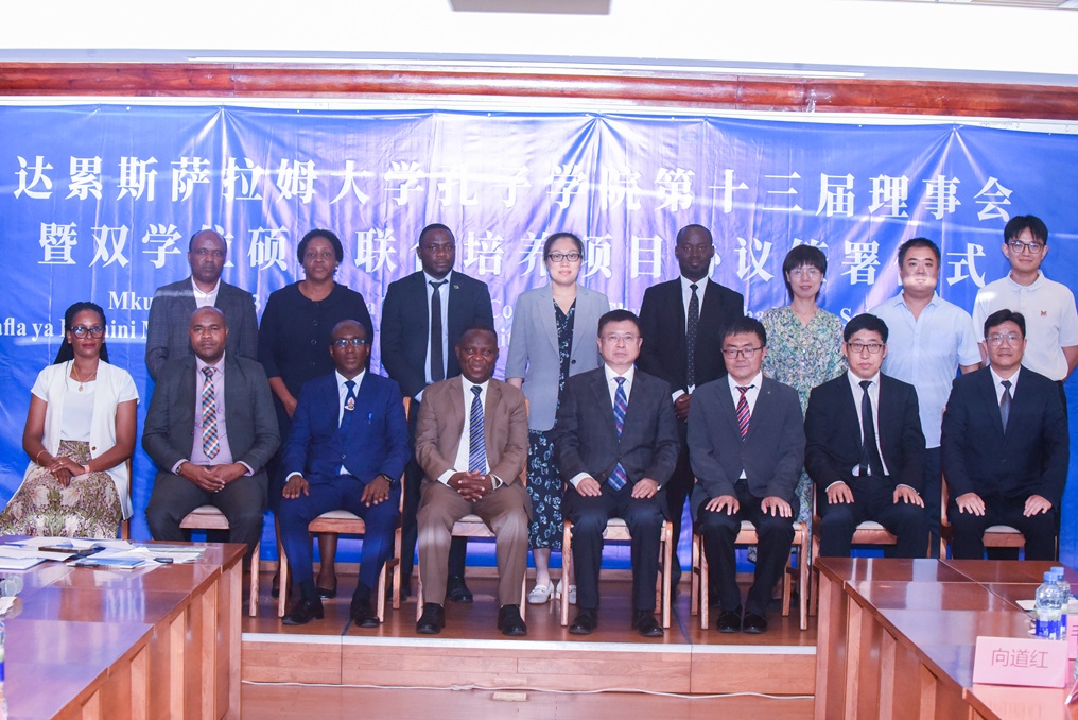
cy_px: 360
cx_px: 539
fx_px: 2097
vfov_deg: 19.5
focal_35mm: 70
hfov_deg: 28.8
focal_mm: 70
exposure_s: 1/125
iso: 8000
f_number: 8
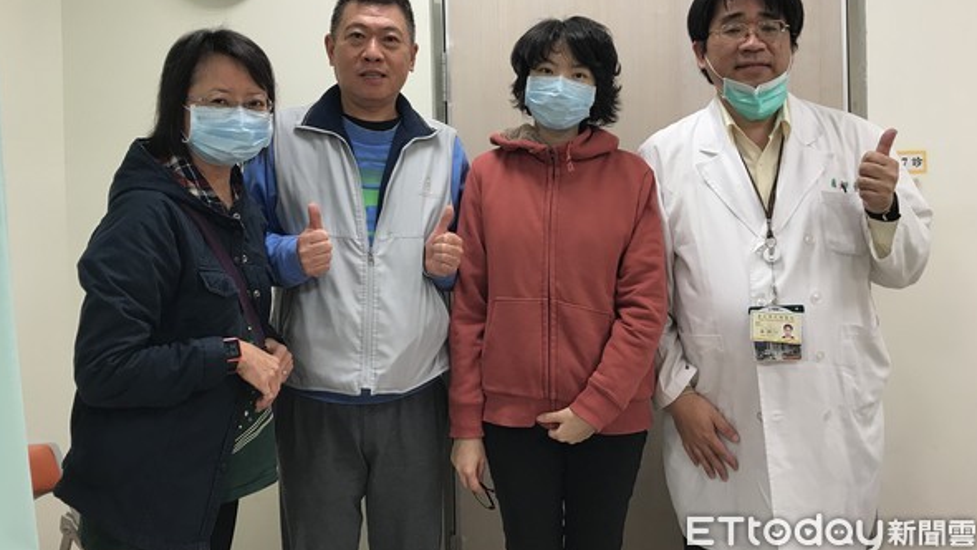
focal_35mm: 31
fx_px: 803
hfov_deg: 62.6
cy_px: 192
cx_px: 492
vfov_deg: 37.5
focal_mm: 3.99
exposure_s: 1/40
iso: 25
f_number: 1.8
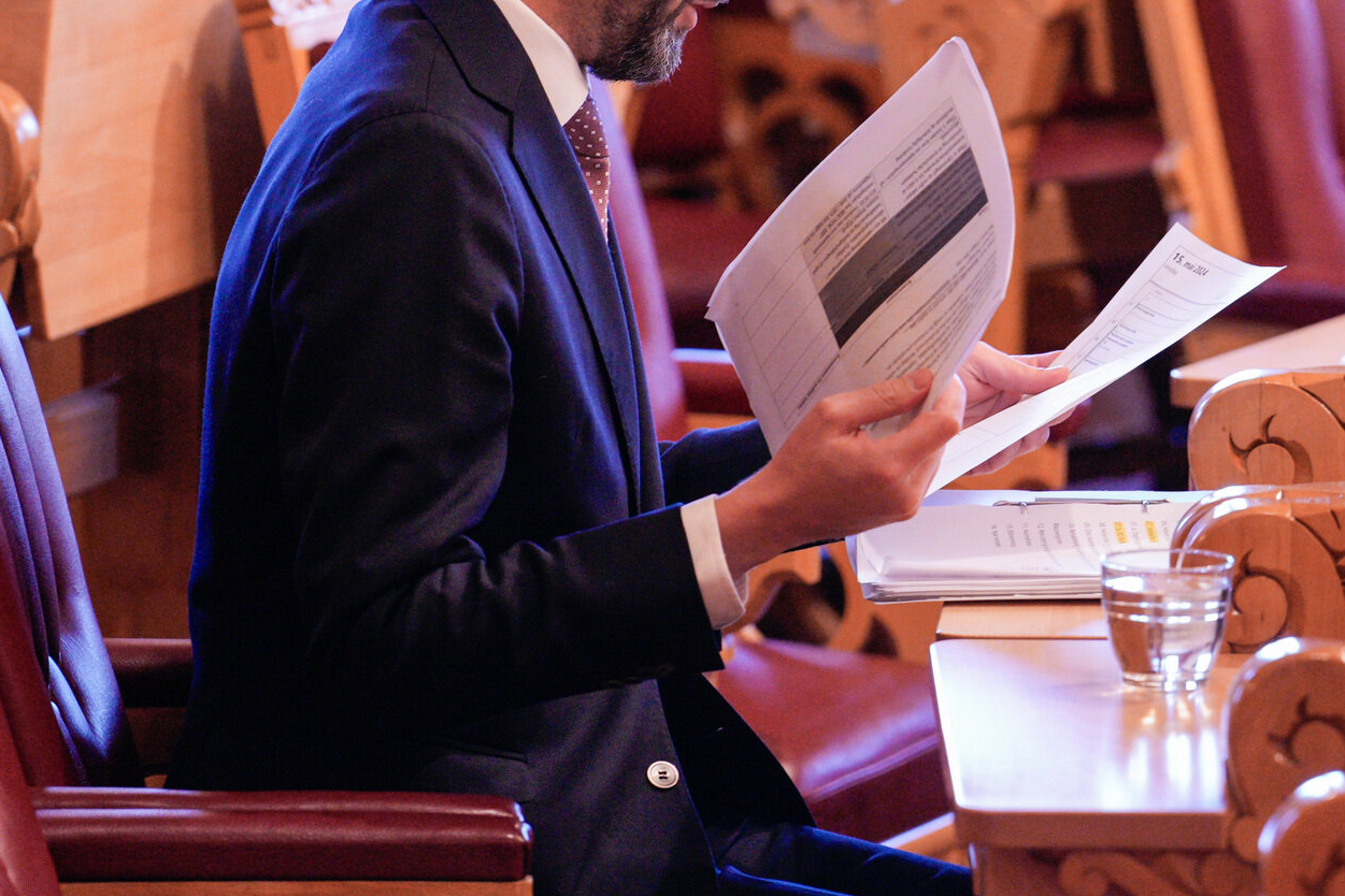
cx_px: 900
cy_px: 212
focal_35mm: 331
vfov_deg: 4.2
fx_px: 12366
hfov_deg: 6.2
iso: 2000
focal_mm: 138
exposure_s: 1/320
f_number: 2.8
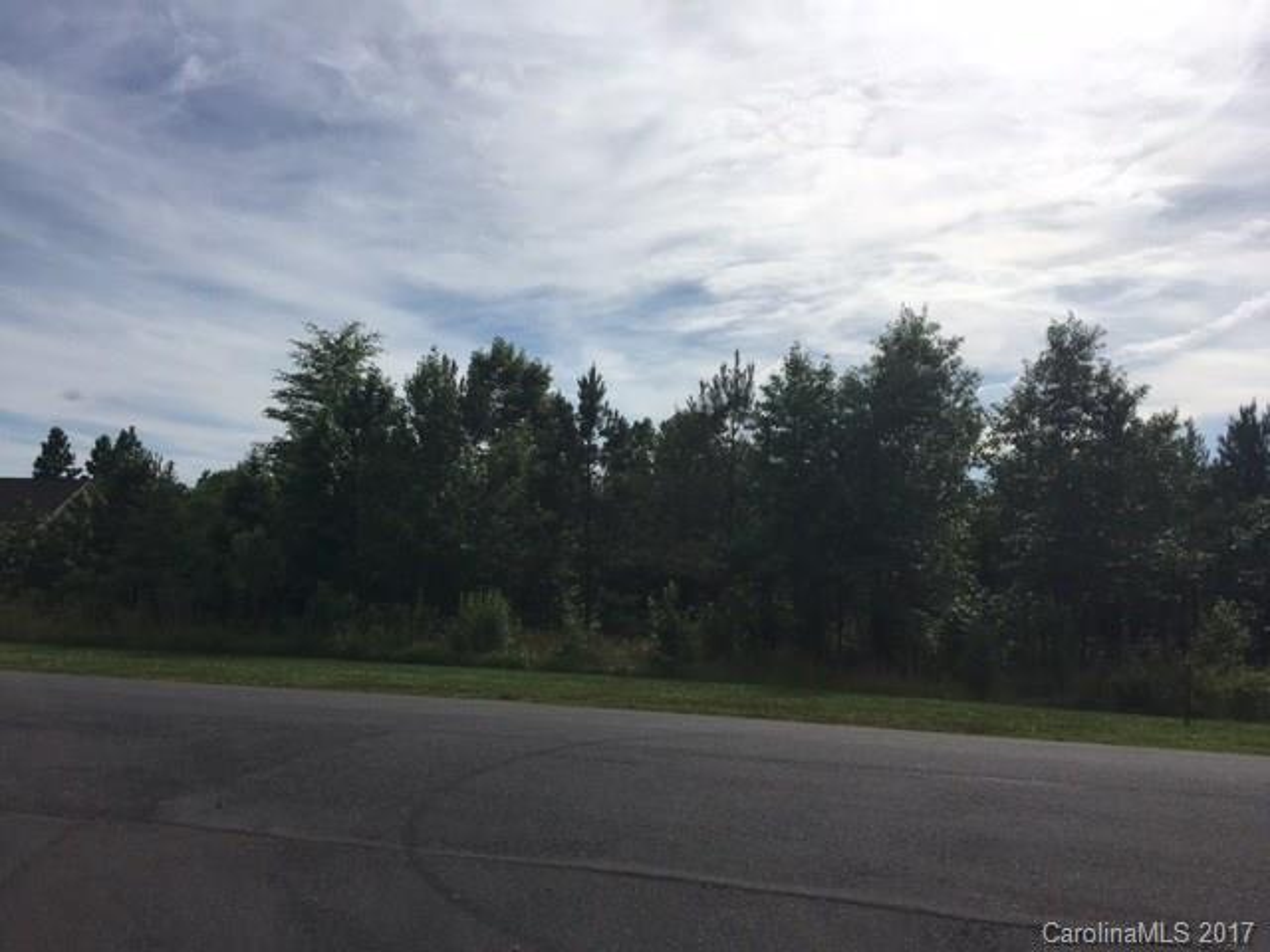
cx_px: 635
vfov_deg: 48.2
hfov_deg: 61.7
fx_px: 1064
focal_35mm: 29
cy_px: 476
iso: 25
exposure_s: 1/4808
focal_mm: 4.15
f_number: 2.2
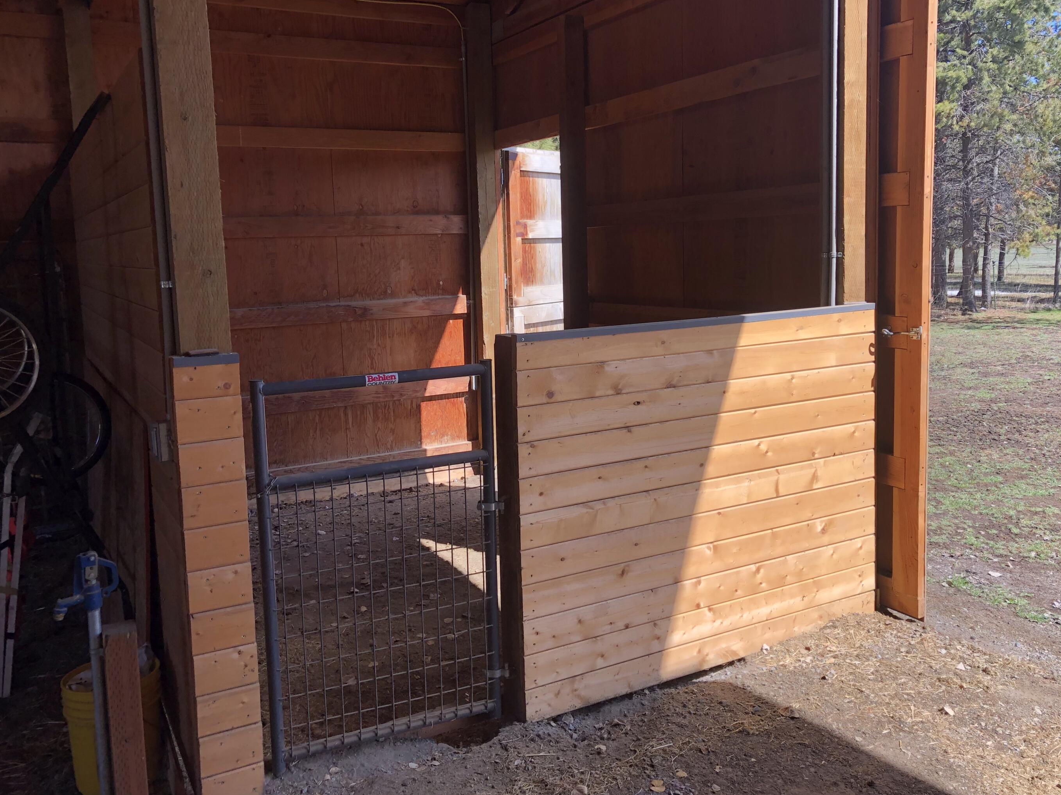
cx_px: 549
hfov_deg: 58.3
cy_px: 357
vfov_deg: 45.4
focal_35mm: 31
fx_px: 950
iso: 20
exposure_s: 1/433
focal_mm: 3.99
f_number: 1.8
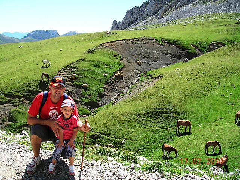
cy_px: 90
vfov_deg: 41.8
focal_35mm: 34
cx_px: 120
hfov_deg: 54.0
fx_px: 236
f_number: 4.9
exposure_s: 1/197
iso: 50
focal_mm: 5.7
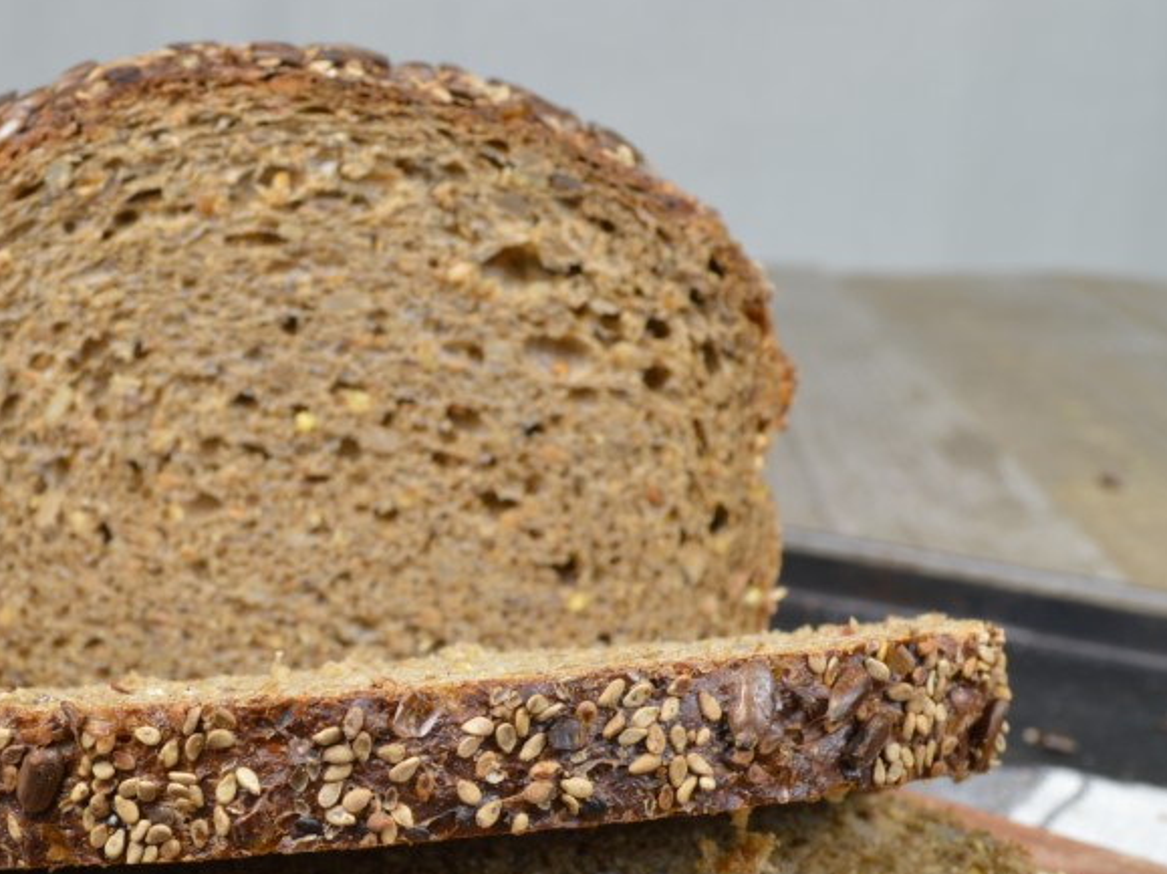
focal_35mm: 69
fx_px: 2326
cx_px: 378
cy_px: 759
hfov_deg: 28.0
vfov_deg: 20.9
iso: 100
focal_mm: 24
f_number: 8
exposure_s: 1/2.5
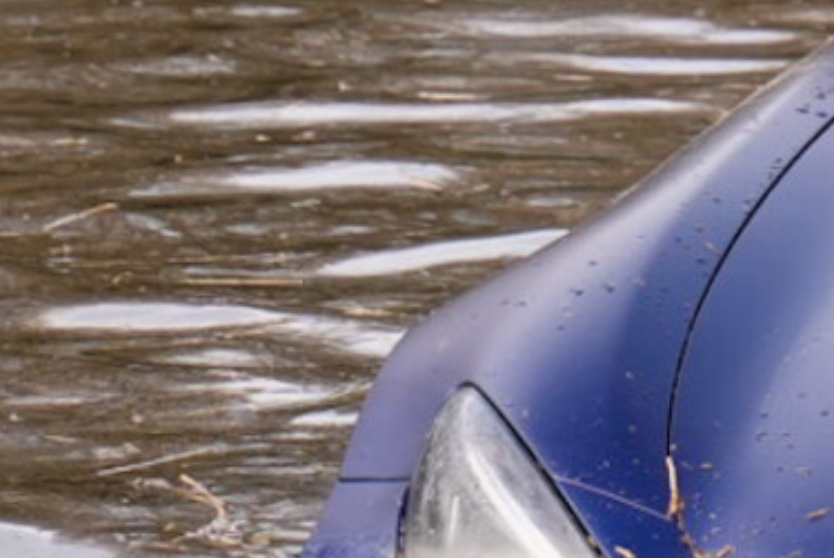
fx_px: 12455
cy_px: -63
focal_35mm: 537
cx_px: 1370
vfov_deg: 2.6
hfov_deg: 3.8
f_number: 5.6
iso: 250
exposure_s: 1/400
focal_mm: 70
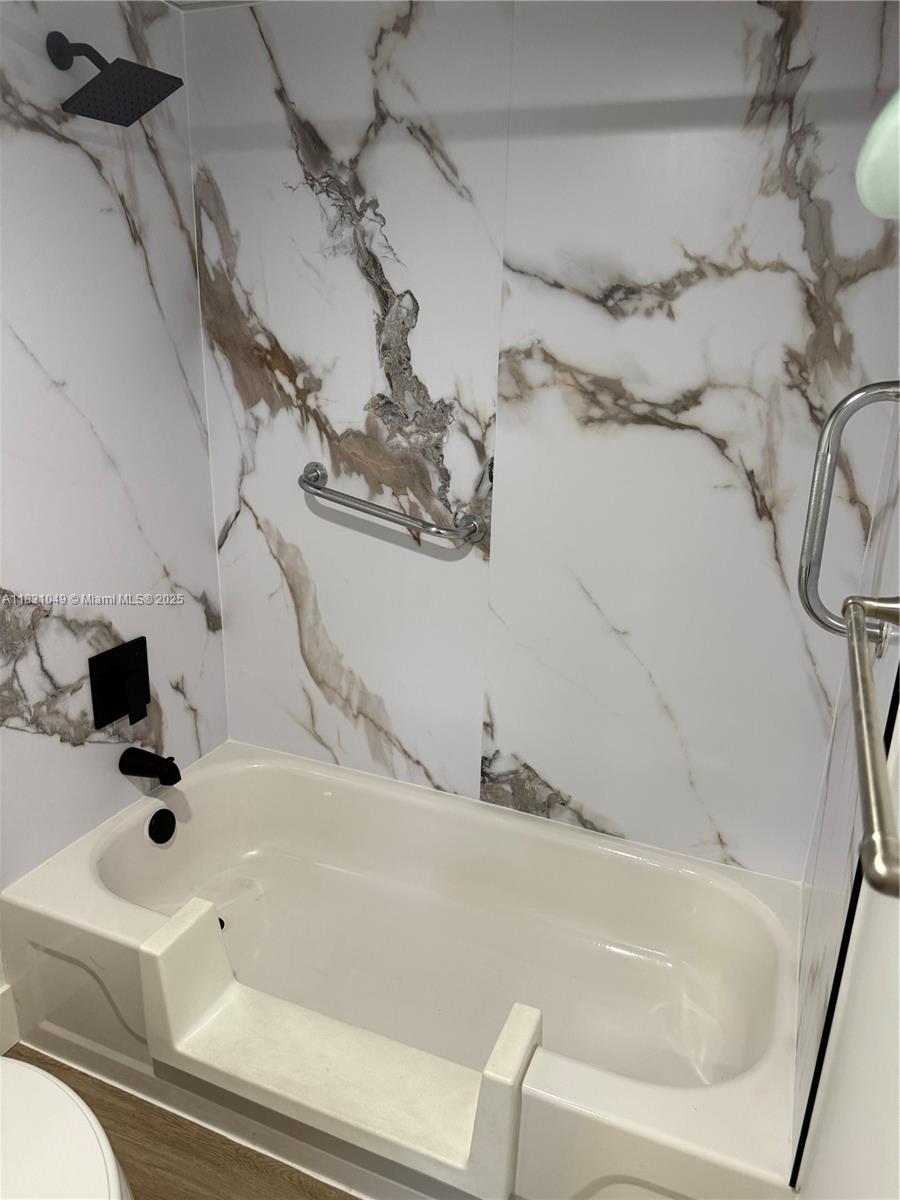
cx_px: 450
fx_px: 832
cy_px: 600
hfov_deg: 56.8
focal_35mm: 24
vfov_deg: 71.6
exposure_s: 1/120
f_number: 1.78
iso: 200
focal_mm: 6.76
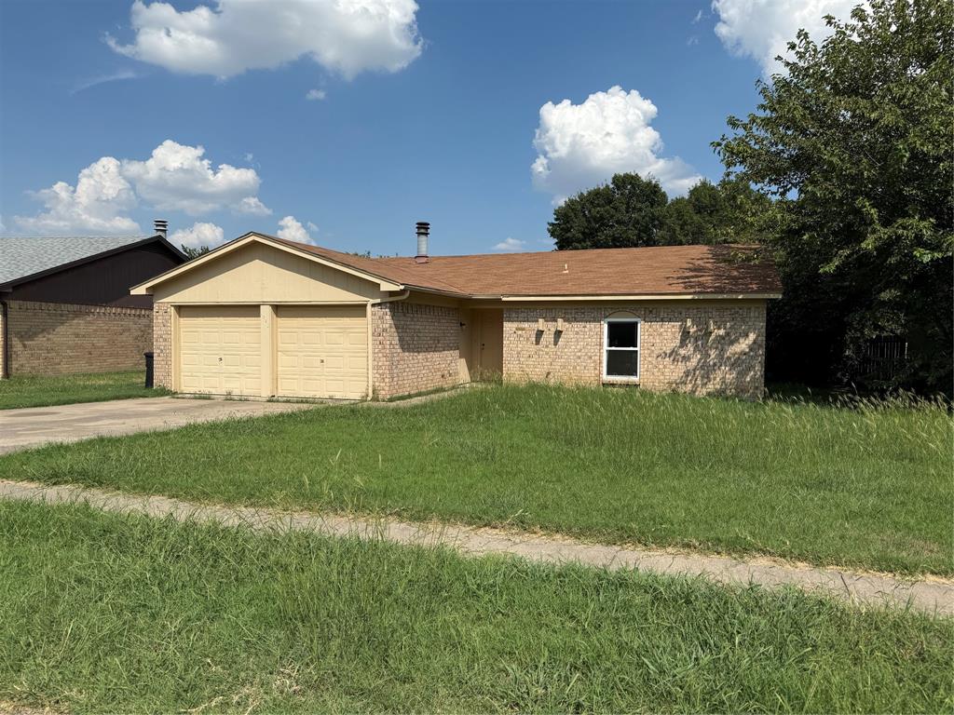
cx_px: 477
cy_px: 358
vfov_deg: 56.8
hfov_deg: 71.6
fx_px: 661
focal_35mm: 24
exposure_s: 1/7353
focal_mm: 6.76
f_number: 1.78
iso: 80
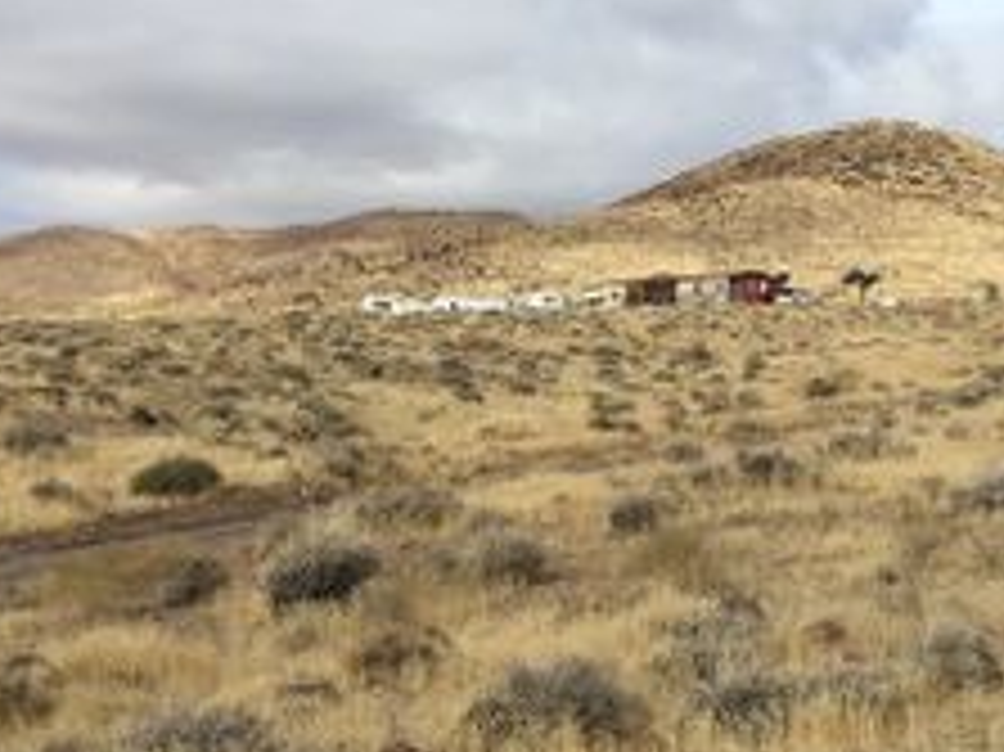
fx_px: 1884
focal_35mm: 65
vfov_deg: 22.5
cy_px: 457
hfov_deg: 29.6
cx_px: 693
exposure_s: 1/3049
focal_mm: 4.15
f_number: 2.2
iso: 32
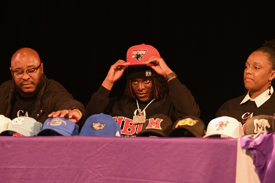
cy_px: 92
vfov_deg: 6.9
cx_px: 138
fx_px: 1527
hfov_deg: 10.3
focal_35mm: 200
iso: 5000
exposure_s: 1/100
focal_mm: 200
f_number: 4.5
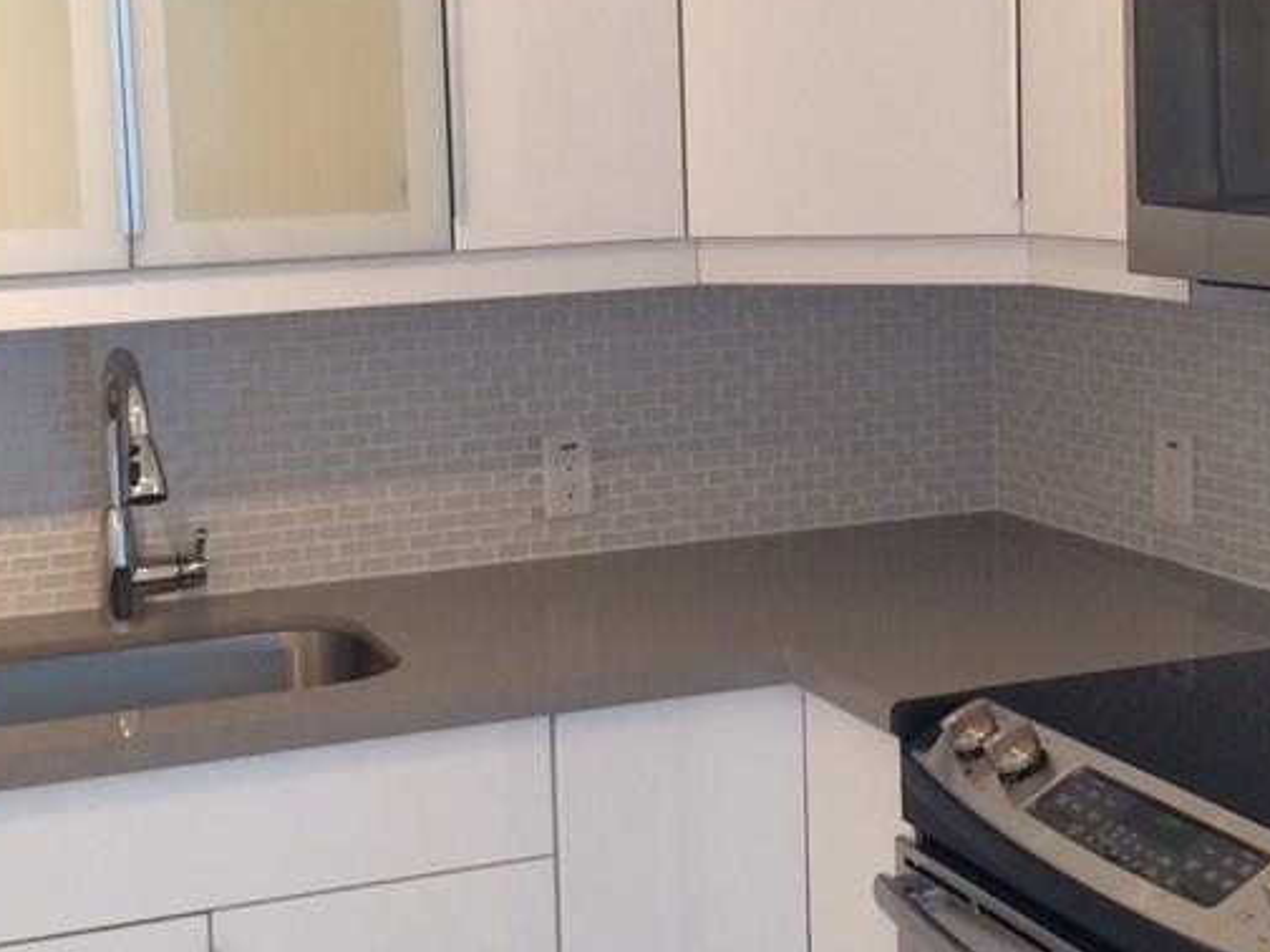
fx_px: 2238
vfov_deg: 23.9
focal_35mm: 61
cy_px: 330
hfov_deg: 31.7
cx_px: 653
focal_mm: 4.12
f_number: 2.2
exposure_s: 1/30
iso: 160
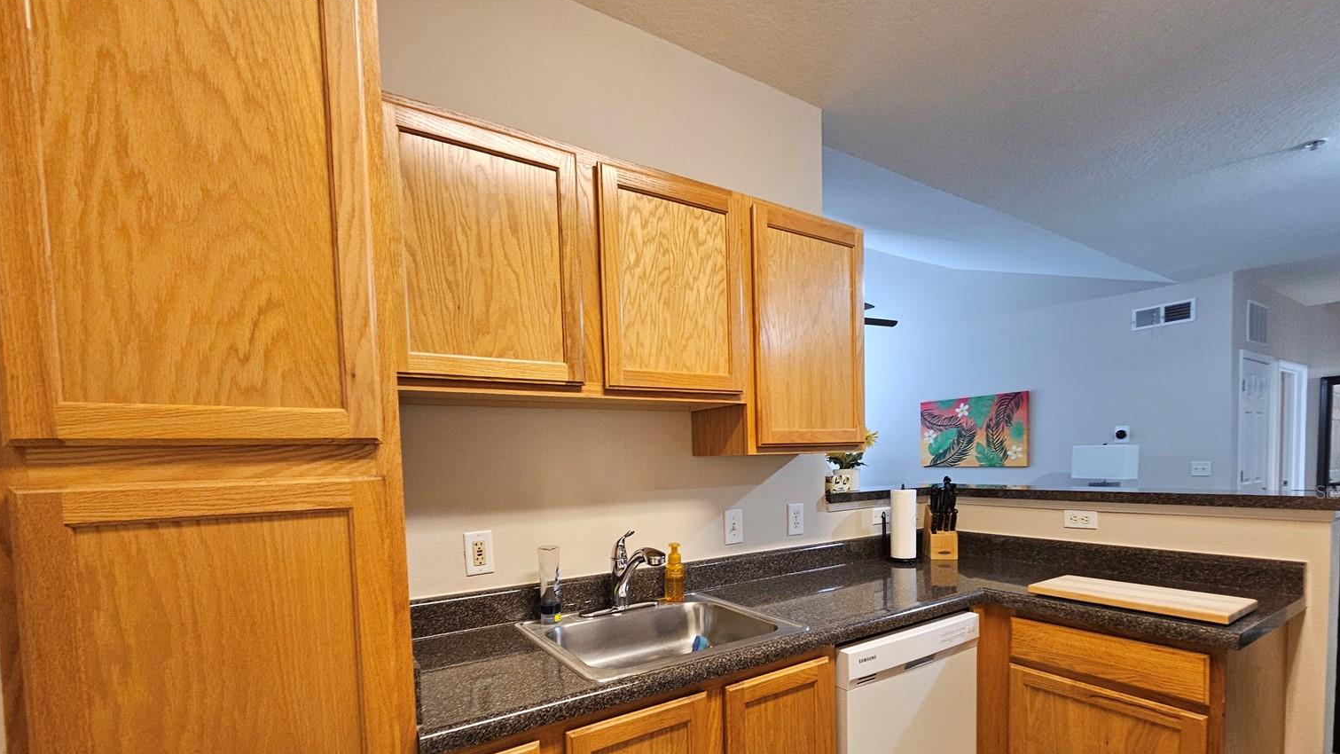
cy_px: 491
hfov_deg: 103.0
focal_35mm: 15
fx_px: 533
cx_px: 690
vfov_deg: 68.9
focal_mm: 2.2
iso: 400
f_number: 2.2
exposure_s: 1/30
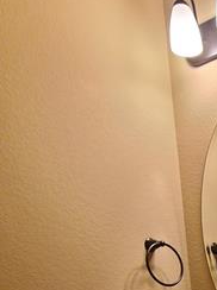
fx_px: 344
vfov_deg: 36.8
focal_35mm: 41
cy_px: 336
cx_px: 295
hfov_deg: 27.8
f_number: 2.2
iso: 160
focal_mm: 2.2
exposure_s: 1/60
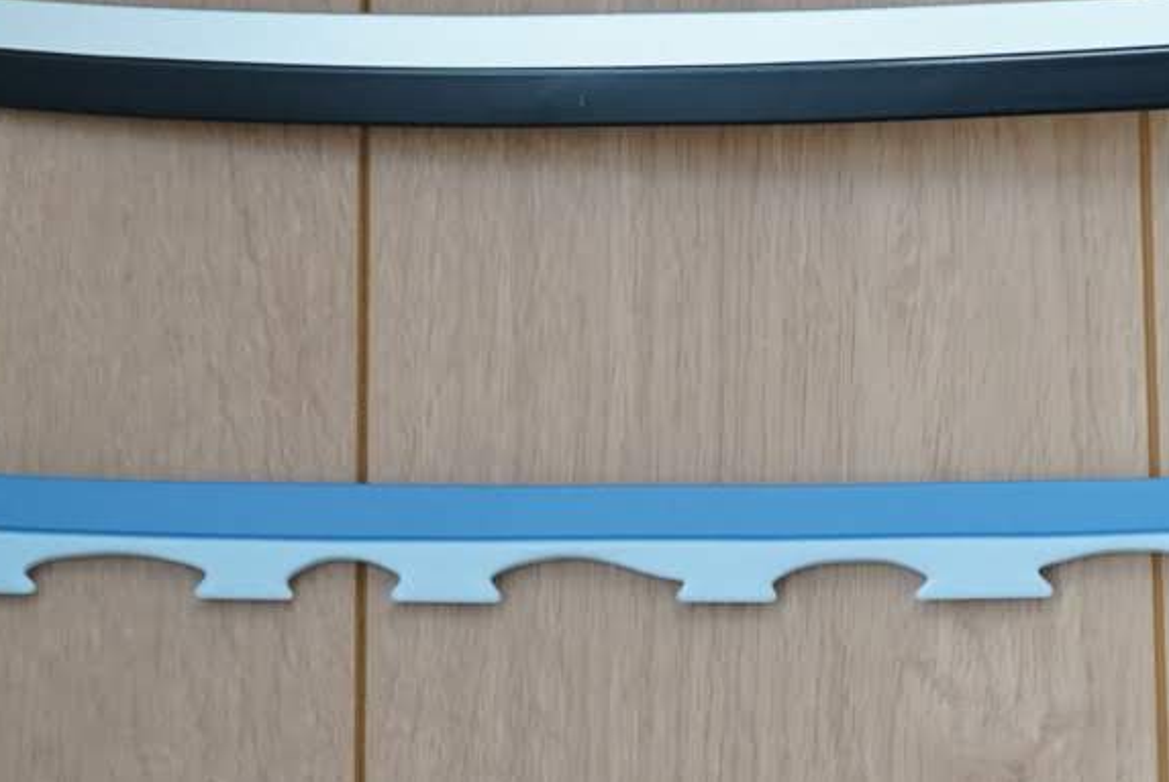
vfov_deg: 9.7
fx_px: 4582
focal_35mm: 141
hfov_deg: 14.5
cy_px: 180
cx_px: 936
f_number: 5.6
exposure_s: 1/200
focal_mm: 50
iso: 4000
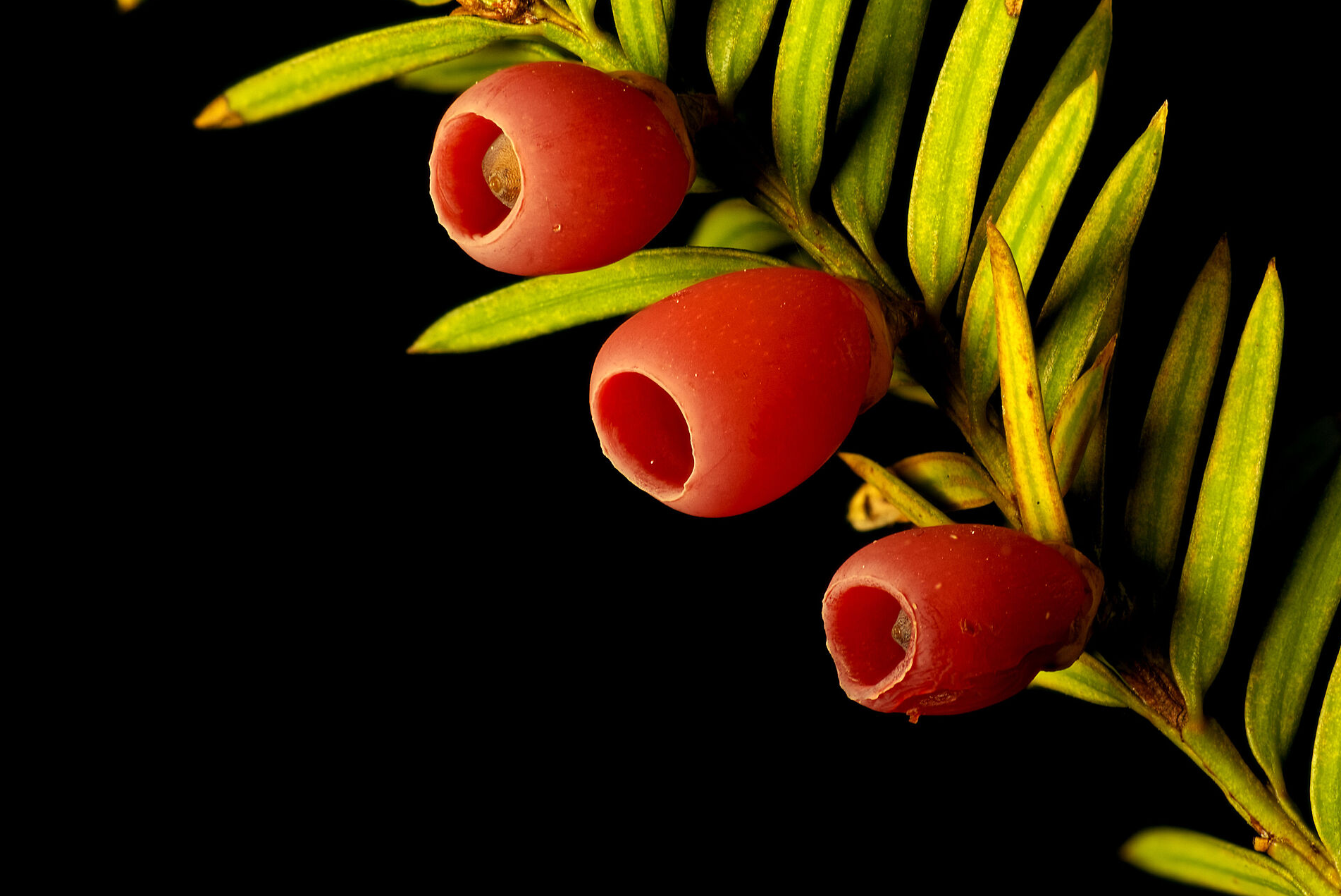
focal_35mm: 198
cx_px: 814
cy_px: 346
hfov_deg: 10.4
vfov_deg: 6.9
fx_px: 7379
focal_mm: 105
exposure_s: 1/20
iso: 250
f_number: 8
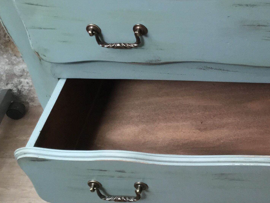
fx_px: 554
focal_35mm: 71
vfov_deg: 20.6
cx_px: 289
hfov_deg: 25.6
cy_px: 57
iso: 32
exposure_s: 1/33
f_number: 2.4
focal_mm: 3.3
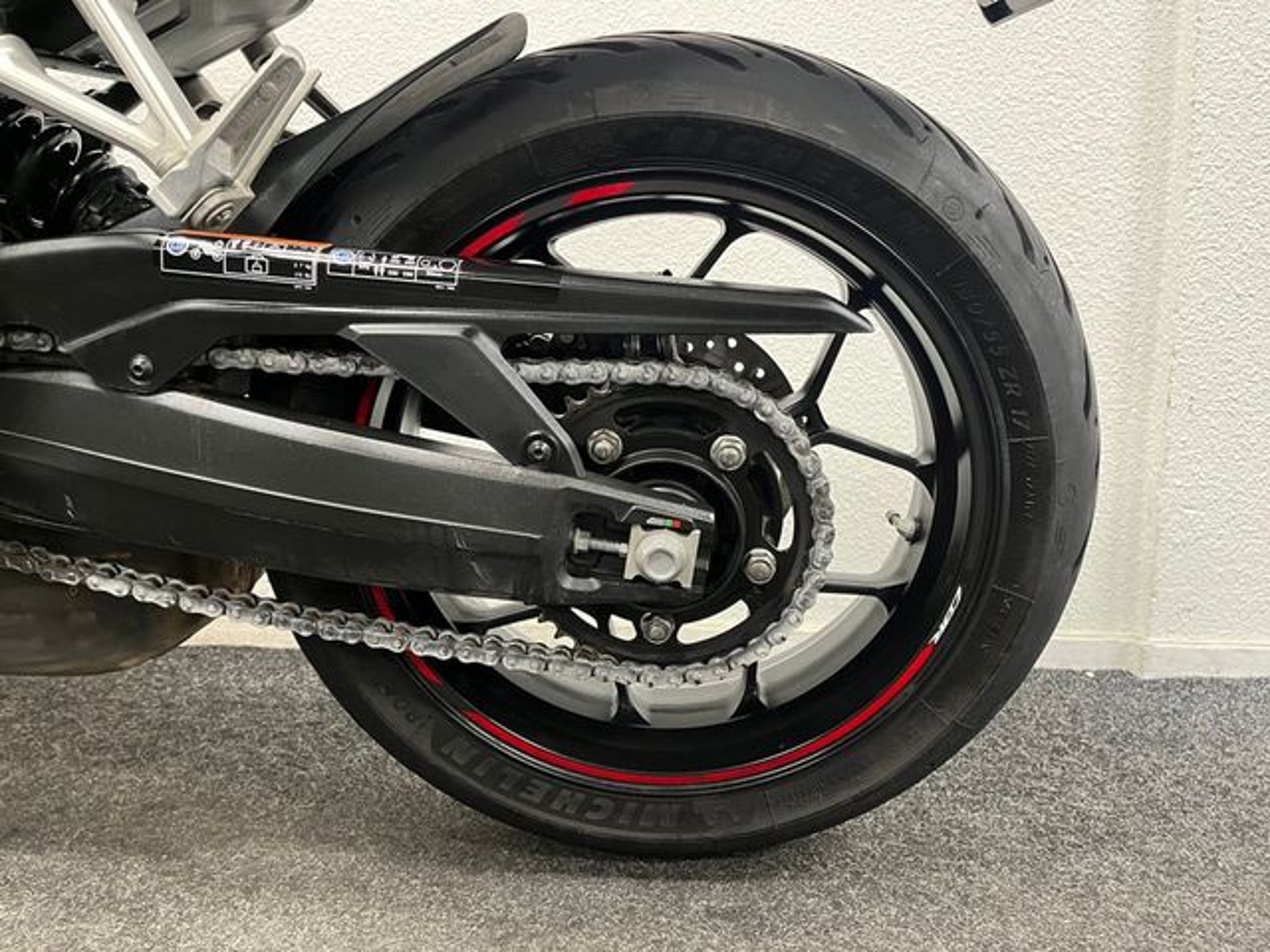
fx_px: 954
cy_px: 476
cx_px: 635
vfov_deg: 53.1
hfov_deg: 67.3
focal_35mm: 26
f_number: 1.6
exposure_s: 1/50
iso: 500
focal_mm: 5.1
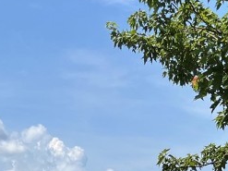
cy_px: 242
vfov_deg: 13.1
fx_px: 711
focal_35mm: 108
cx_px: 78
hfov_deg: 18.2
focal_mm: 5.7
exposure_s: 1/5587
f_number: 1.5
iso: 50
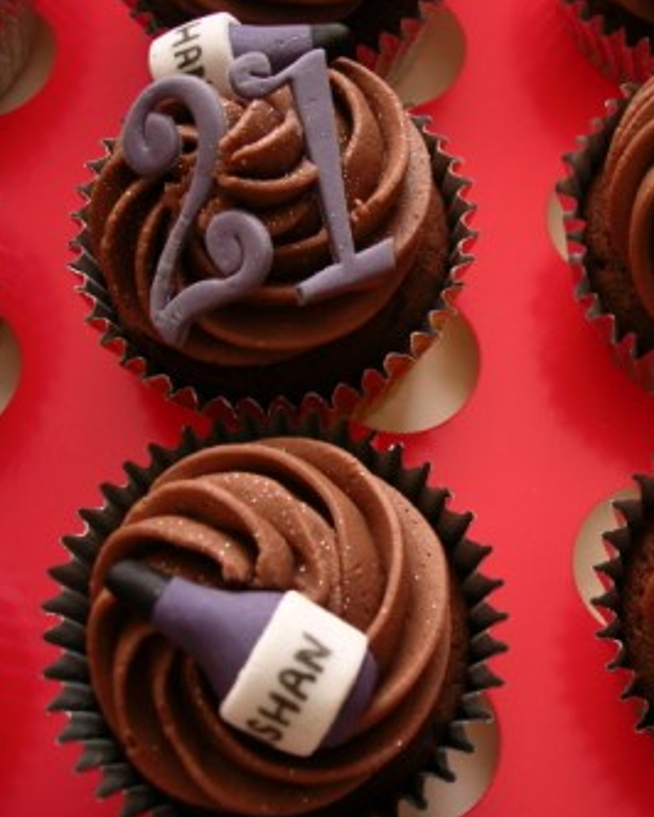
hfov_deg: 29.6
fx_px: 1209
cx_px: 516
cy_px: 408
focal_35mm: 50
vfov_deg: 37.3
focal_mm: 7.8
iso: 64
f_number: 2.8
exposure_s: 1/45.2
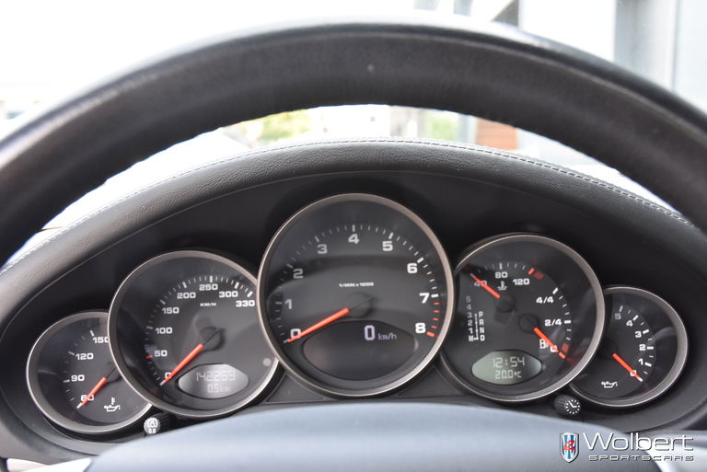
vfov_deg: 35.5
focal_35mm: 38
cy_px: 236
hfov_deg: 51.3
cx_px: 354
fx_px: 737
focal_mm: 25
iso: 800
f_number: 6.3
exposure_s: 1/160
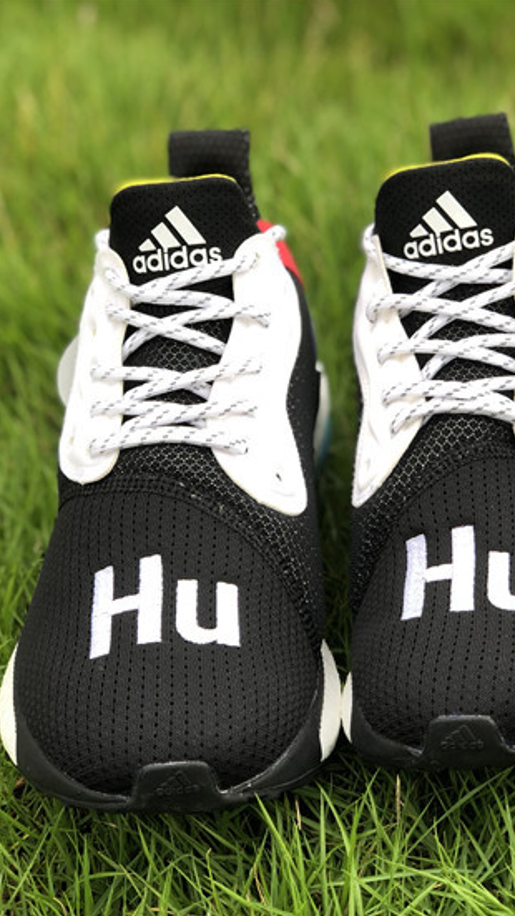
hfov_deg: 15.8
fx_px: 1847
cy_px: 457
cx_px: 354
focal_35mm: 76
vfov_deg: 27.9
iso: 20
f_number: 2.4
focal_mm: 6
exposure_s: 1/100
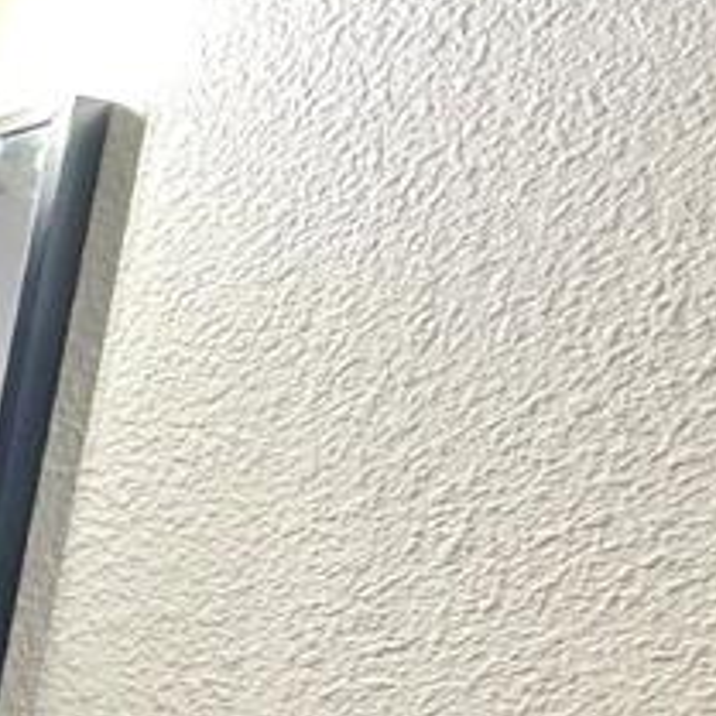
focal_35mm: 89
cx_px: -1658
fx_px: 2083
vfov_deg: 15.5
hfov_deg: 10.2
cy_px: 1441
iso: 200
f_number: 2.2
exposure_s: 1/60
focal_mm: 2.22
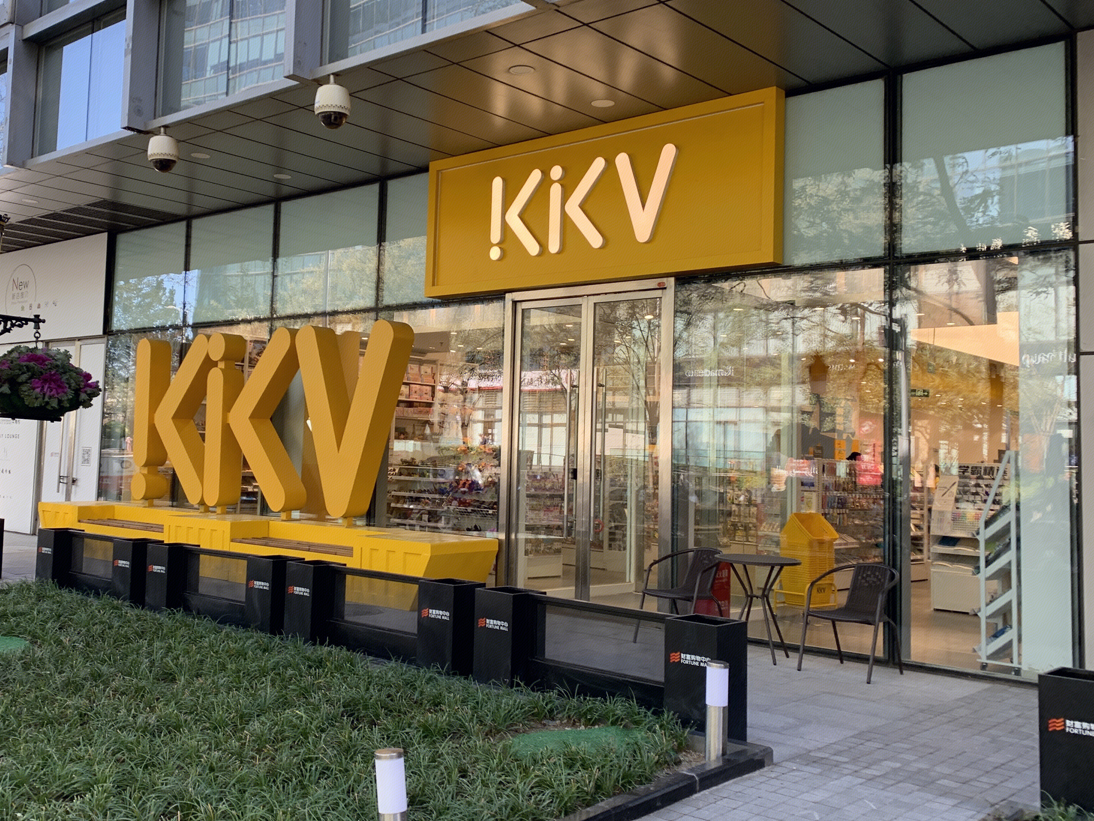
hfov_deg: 51.1
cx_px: 445
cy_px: 372
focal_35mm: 36
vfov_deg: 39.6
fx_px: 1138
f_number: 1.8
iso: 25
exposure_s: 1/122
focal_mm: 4.25
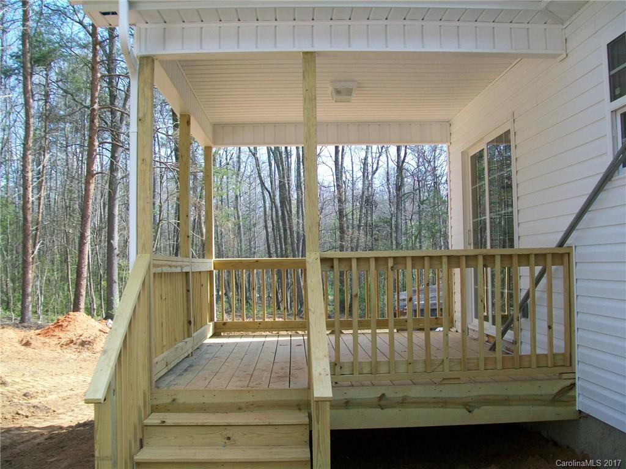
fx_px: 651
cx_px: 313
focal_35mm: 36
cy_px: 234
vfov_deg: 39.7
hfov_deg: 51.4
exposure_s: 1/320
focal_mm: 6
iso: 64
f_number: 2.7
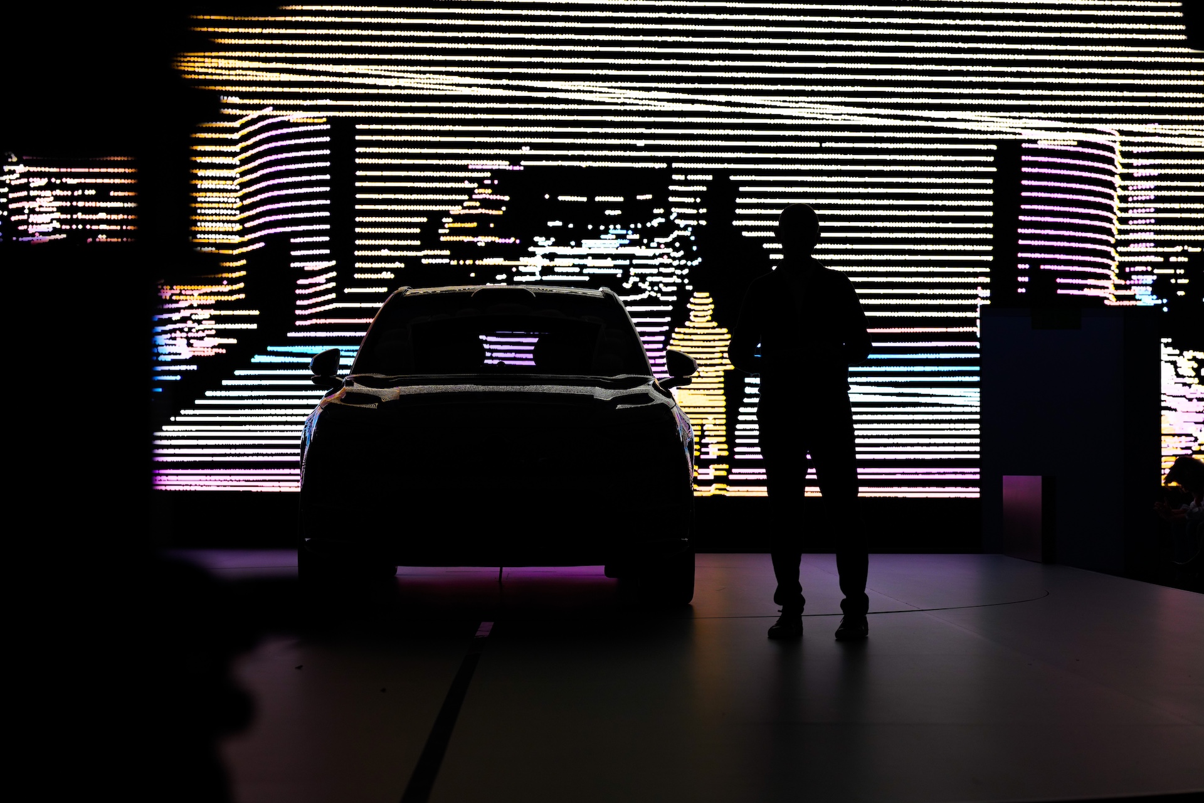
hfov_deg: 28.8
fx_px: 2341
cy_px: 402
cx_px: 602
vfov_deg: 19.5
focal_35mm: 70
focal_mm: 70
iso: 800
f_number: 4
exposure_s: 1/125
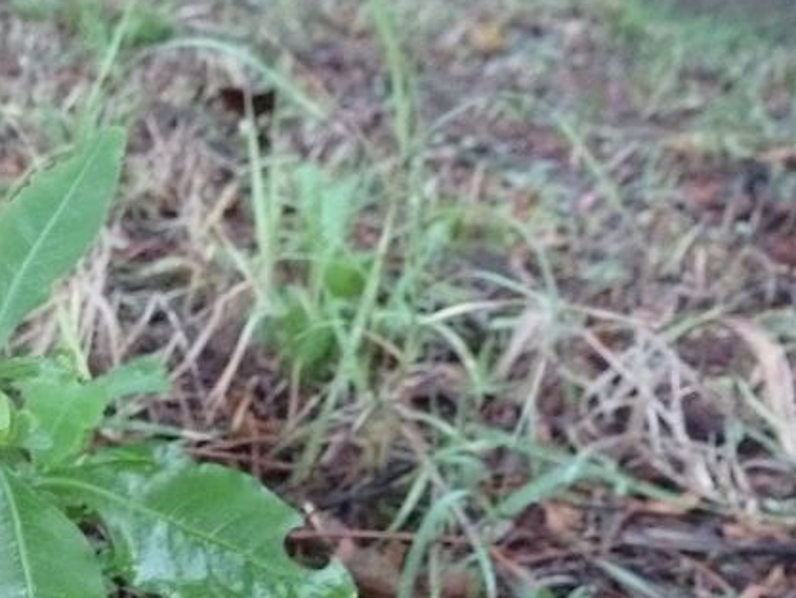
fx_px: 1380
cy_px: 583
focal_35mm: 60
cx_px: -107
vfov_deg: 23.5
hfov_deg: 28.8
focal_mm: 4.1
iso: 640
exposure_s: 1/60
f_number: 3.3
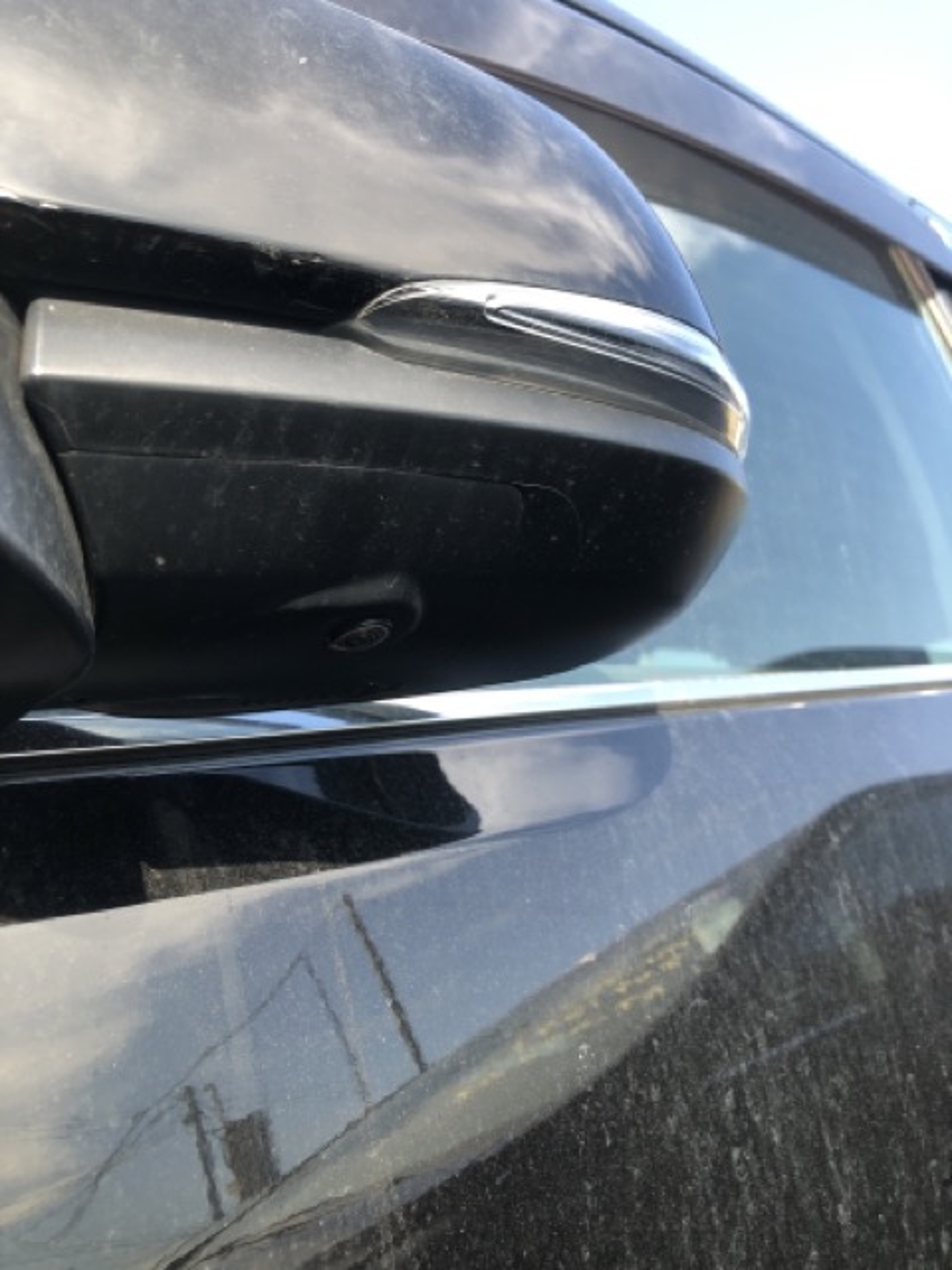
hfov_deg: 49.7
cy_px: 635
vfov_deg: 63.4
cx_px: 476
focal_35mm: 28
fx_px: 1027
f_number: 1.8
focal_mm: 3.99
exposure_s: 1/154
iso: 20
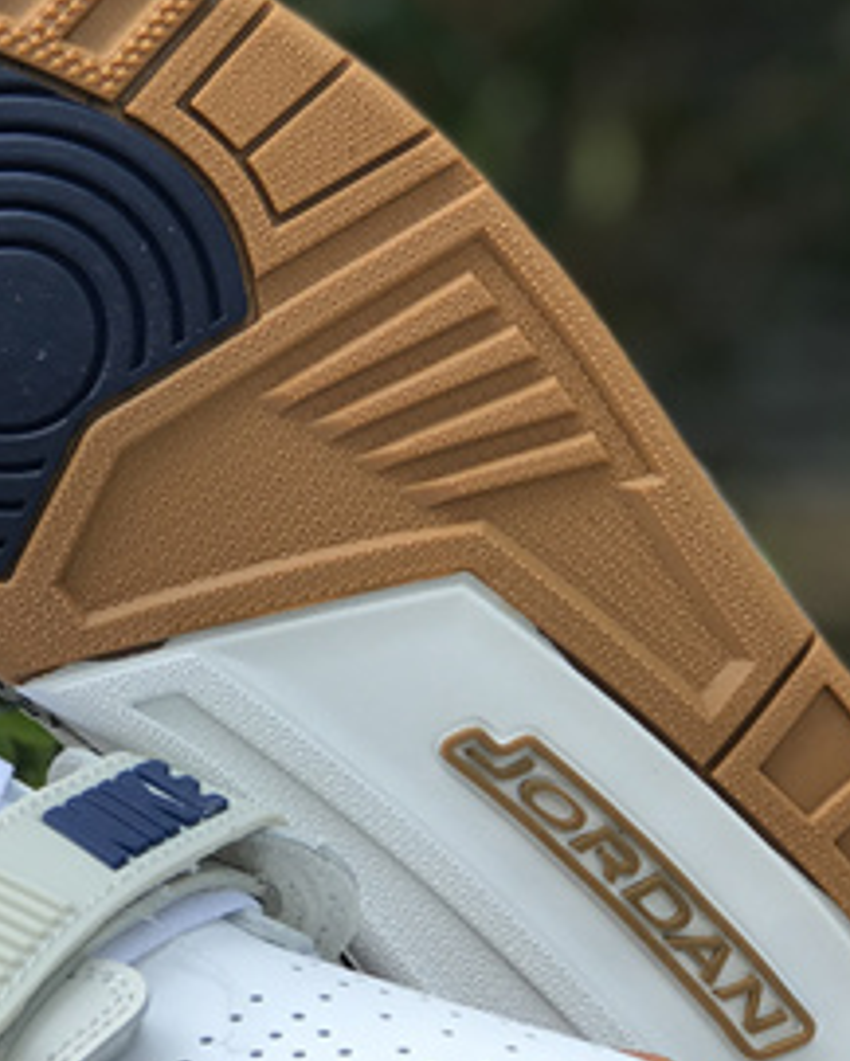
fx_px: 4777
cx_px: 0
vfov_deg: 12.7
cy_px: 577
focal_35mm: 152
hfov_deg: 10.1
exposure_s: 1/186
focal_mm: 6.6
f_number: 2.8
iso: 20
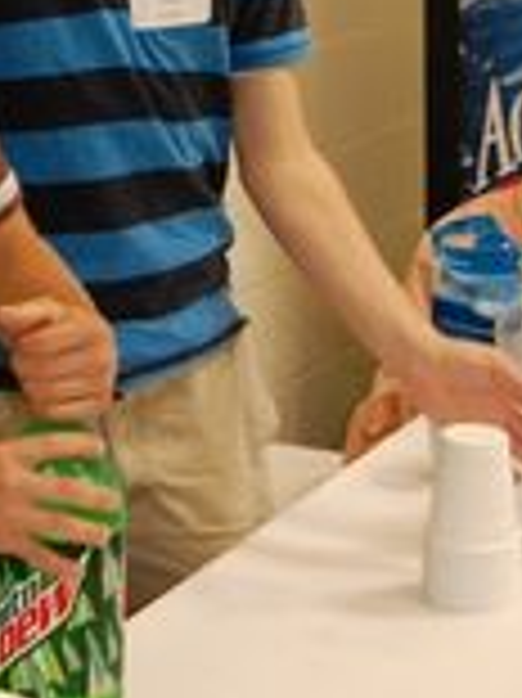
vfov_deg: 18.7
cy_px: 126
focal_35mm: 104
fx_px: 2094
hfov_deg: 14.0
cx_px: 9
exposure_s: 1/30
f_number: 8
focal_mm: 28
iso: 1600
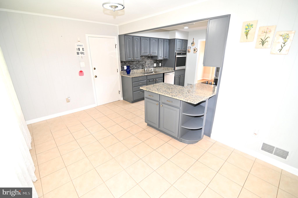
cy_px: 99
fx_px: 132
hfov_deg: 96.8
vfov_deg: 73.7
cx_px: 149
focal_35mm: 16
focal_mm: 16
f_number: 2.8
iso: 360
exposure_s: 1/125
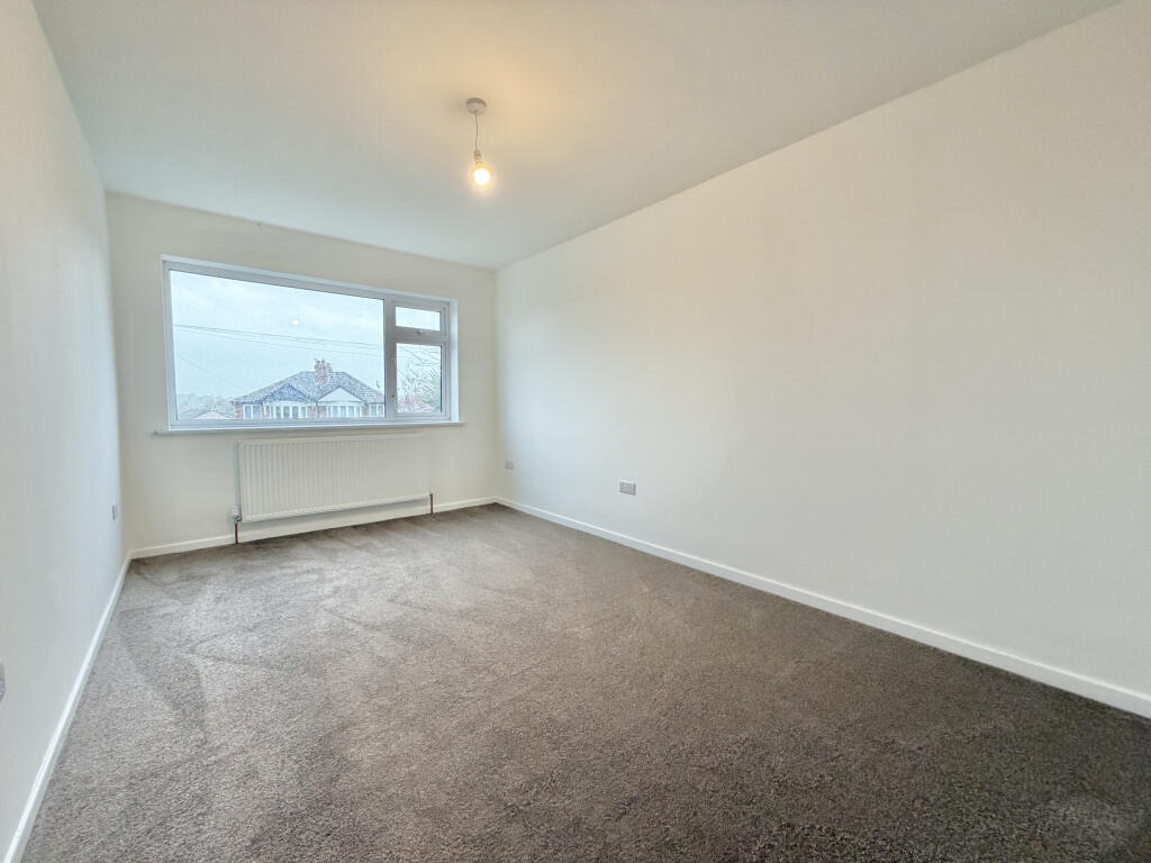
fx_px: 466
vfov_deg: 85.7
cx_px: 576
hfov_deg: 102.1
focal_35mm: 14
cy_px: 432
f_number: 2.2
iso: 250
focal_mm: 2.22
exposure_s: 1/121
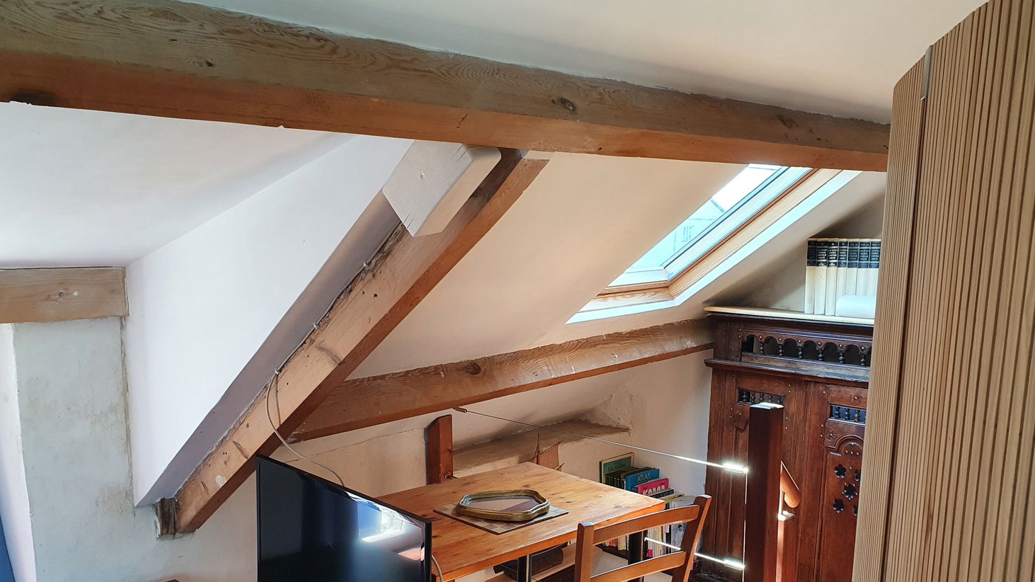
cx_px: 525
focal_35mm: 31
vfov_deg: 37.2
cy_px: 407
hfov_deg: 62.6
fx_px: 851
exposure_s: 1/60
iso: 250
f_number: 2.4
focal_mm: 4.32
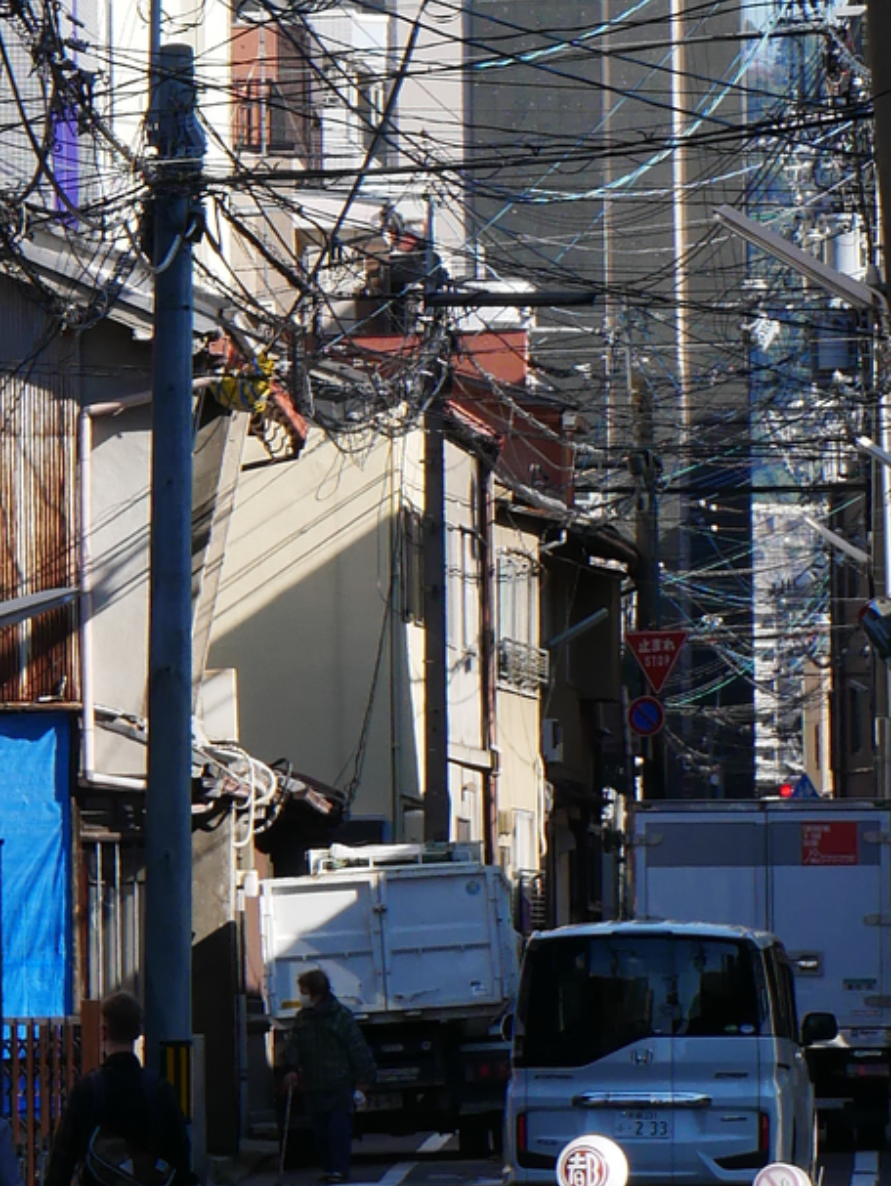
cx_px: 303
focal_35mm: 454
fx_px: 15565
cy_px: -12
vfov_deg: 4.4
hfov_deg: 3.3
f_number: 8
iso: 200
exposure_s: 1/400
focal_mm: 60
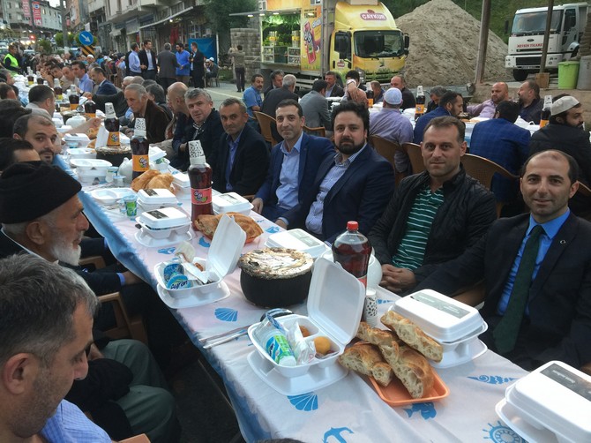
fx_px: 495
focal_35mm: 29
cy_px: 222
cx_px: 296
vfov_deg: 48.2
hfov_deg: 61.7
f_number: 2.2
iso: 40
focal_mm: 4.15
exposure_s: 1/17
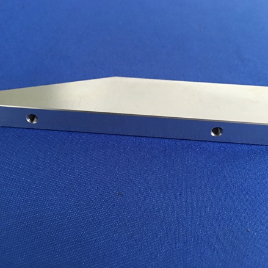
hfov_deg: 47.2
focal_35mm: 35
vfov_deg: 47.2
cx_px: 130
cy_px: 132
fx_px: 307
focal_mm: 4.15
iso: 100
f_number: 2.2
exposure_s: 1/8
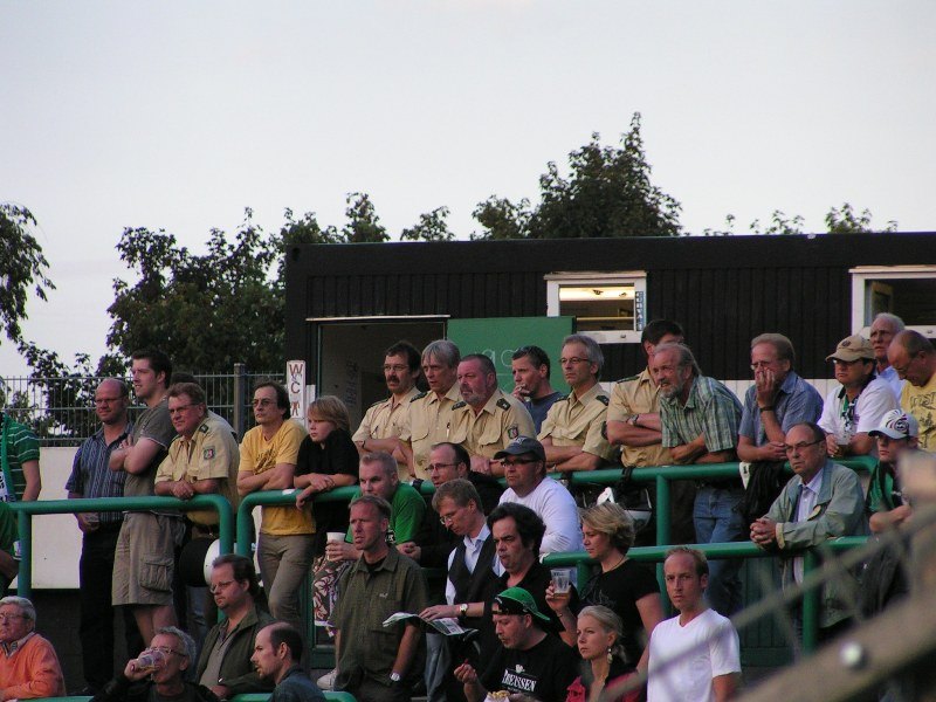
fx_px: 8409
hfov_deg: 6.4
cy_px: 351
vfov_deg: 4.8
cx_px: 468
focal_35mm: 311
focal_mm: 47.6
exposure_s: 1/400
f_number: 3.5
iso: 160
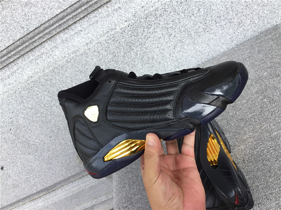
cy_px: 105
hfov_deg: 58.4
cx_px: 140
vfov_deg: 45.4
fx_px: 252
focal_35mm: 31
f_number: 2.4
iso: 25
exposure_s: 1/227
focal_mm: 3.3
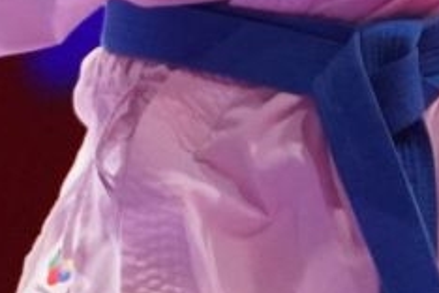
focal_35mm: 1046
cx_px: 795
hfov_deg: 2.0
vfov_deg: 1.3
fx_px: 12754
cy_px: -269
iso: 6400
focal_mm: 136
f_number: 2.8
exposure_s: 1/1000
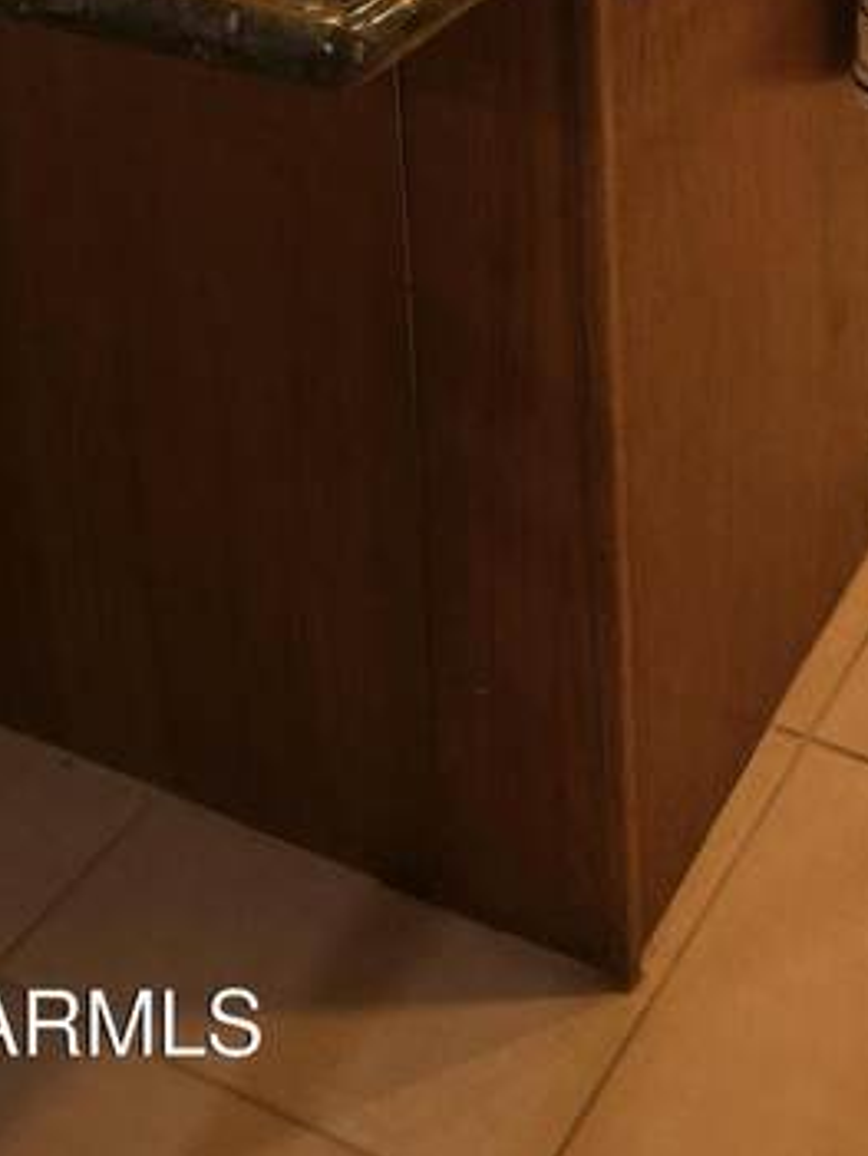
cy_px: -416
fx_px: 2104
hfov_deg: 22.2
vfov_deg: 25.6
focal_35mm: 63
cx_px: 918
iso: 250
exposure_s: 1/60
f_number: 1.7
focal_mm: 6.3
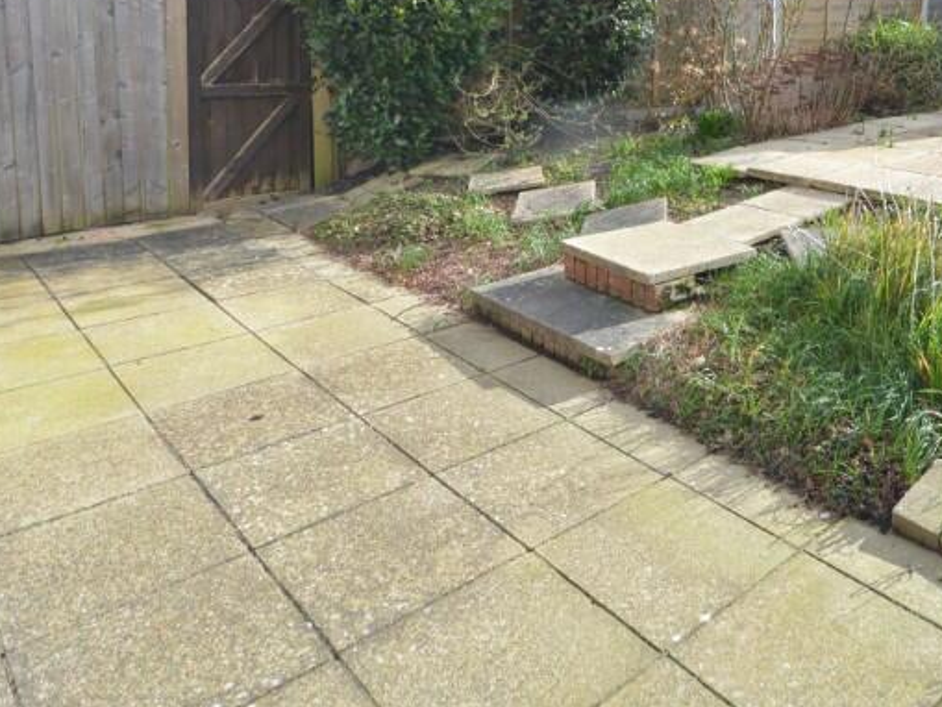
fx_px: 789
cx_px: 729
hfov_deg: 57.8
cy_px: 100
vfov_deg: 44.8
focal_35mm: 29
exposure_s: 1/400
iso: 400
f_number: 8
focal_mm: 10
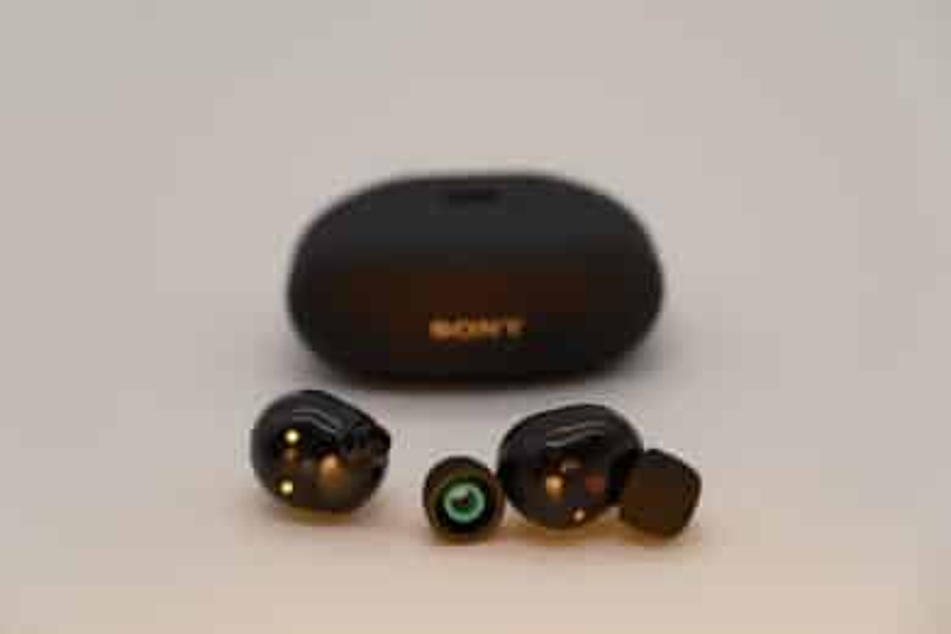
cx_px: 476
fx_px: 2192
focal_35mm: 83
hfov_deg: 24.5
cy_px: 317
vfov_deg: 16.5
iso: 320
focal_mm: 55
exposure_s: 1/800
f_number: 3.6
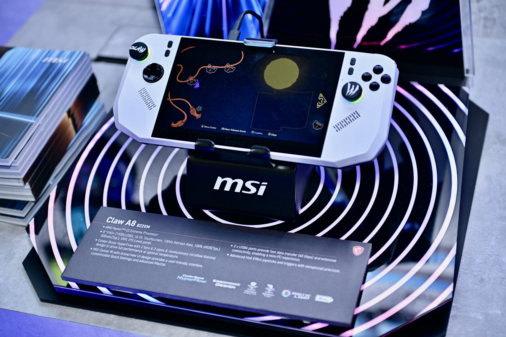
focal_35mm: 70
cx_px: 253
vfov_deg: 19.5
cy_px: 168
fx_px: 984
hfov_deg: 28.8
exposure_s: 1/125
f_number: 2.8
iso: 320
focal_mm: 70
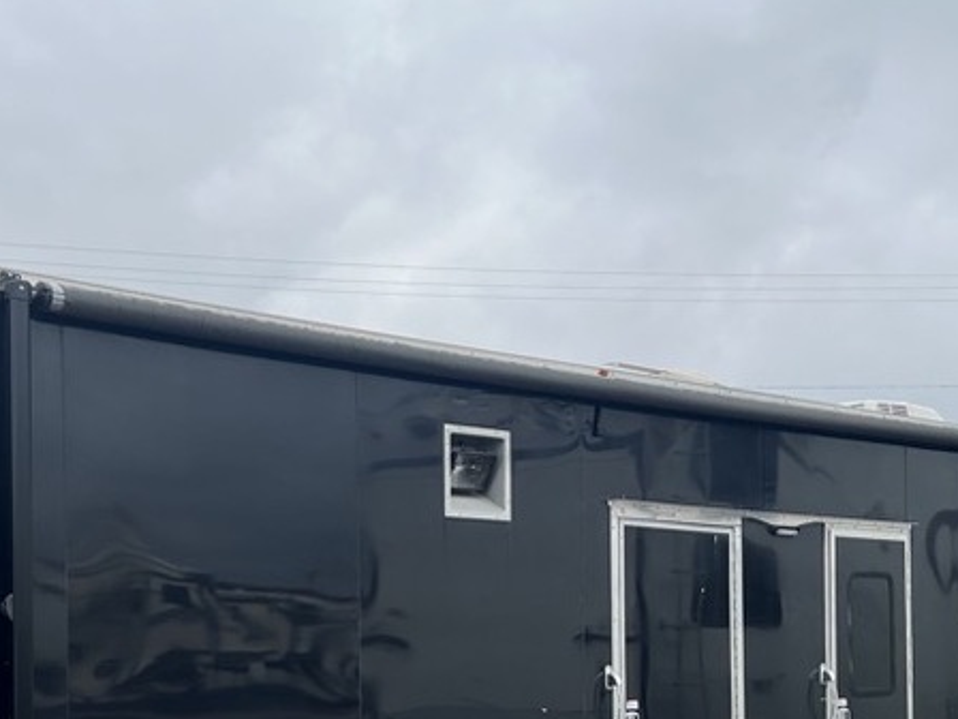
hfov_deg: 33.1
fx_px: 1605
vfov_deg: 24.5
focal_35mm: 58
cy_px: 640
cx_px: 364
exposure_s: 1/1972
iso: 50
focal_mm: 5.7
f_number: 1.5
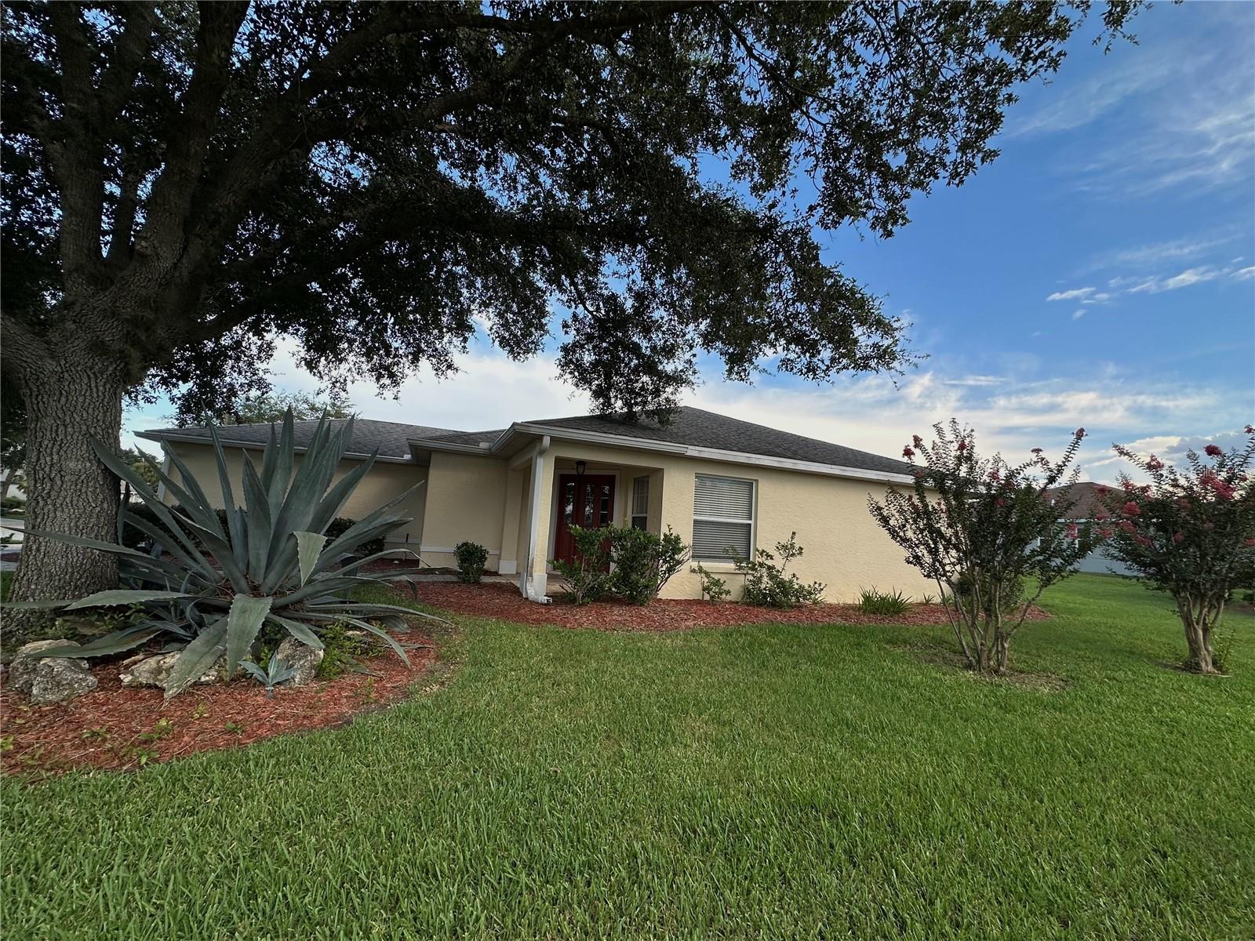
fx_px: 508
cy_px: 470
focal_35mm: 14
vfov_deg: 85.7
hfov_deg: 102.1
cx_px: 628
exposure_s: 1/511
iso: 40
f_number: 2.2
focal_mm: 2.22
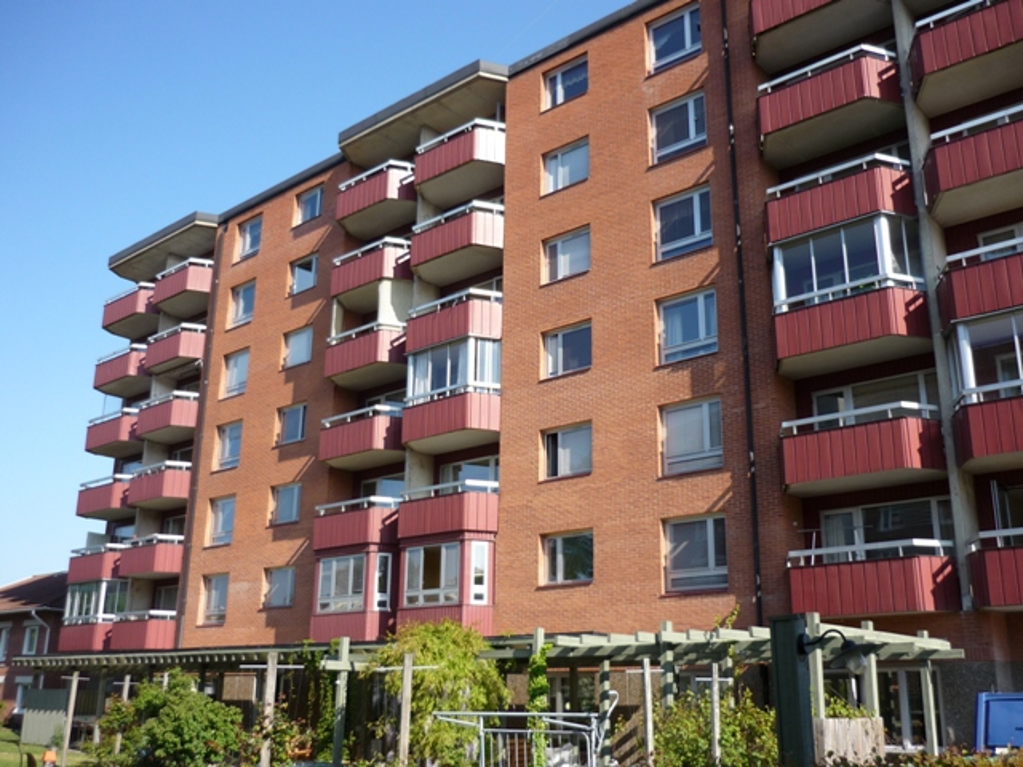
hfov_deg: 55.4
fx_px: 975
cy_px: 384
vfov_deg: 42.9
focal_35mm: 33
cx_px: 512
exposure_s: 1/640
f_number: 2.8
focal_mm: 5.5
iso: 100
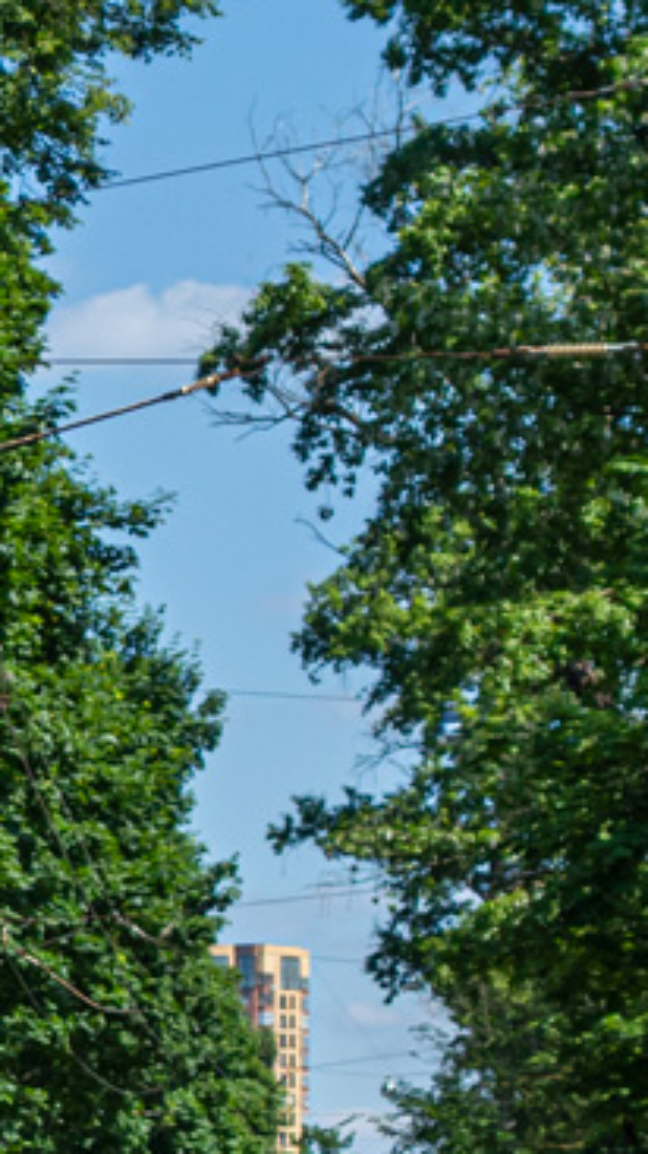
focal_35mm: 209
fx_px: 6395
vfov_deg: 10.3
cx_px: -1085
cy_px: 1006
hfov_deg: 5.5
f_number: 3.5
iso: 80
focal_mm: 22.74
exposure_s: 1/1250
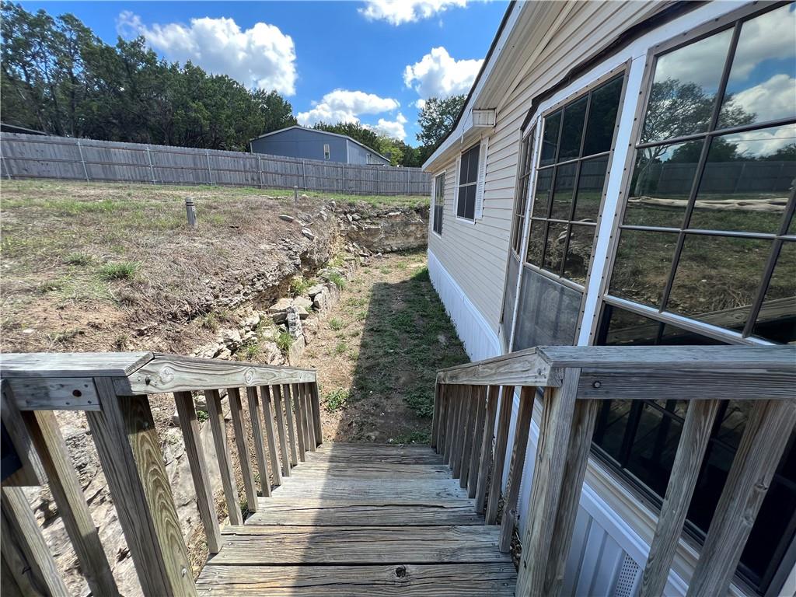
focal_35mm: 13
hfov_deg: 106.2
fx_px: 299
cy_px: 298
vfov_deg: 89.9
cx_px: 398
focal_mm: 1.57
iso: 32
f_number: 1.8
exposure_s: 1/511
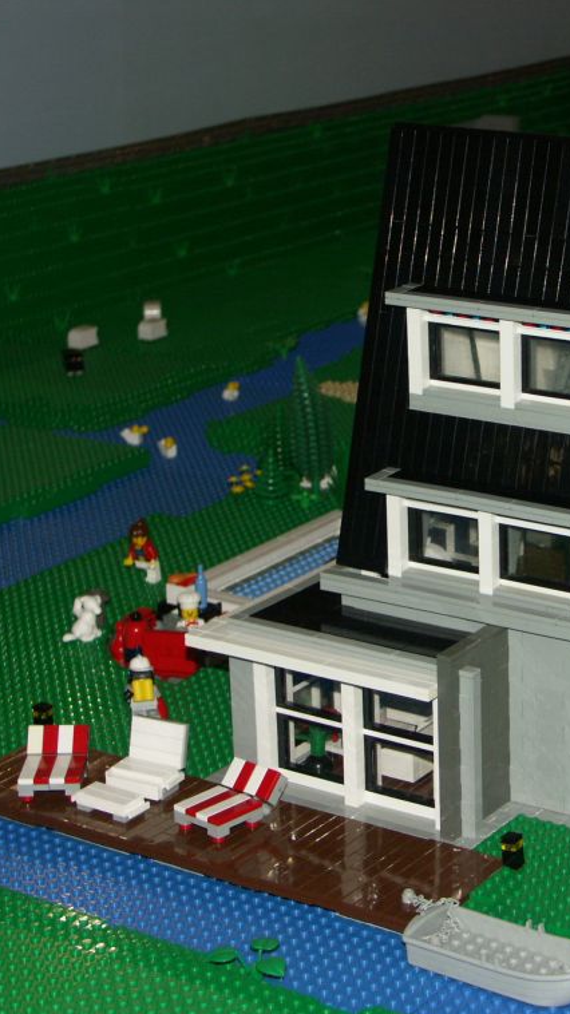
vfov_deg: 26.2
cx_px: 480
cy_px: 511
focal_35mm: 81
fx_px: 2178
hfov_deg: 14.8
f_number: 3.2
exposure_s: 1/50
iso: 200
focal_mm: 14.21
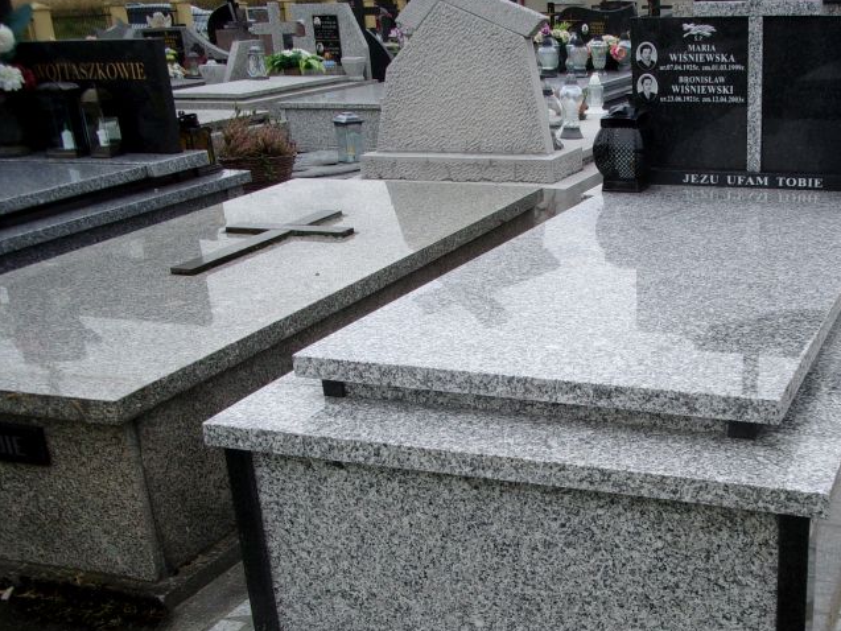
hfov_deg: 40.6
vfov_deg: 32.0
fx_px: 1093
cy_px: 415
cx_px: 651
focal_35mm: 45
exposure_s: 1/240
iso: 80
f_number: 3.9
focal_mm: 5.1
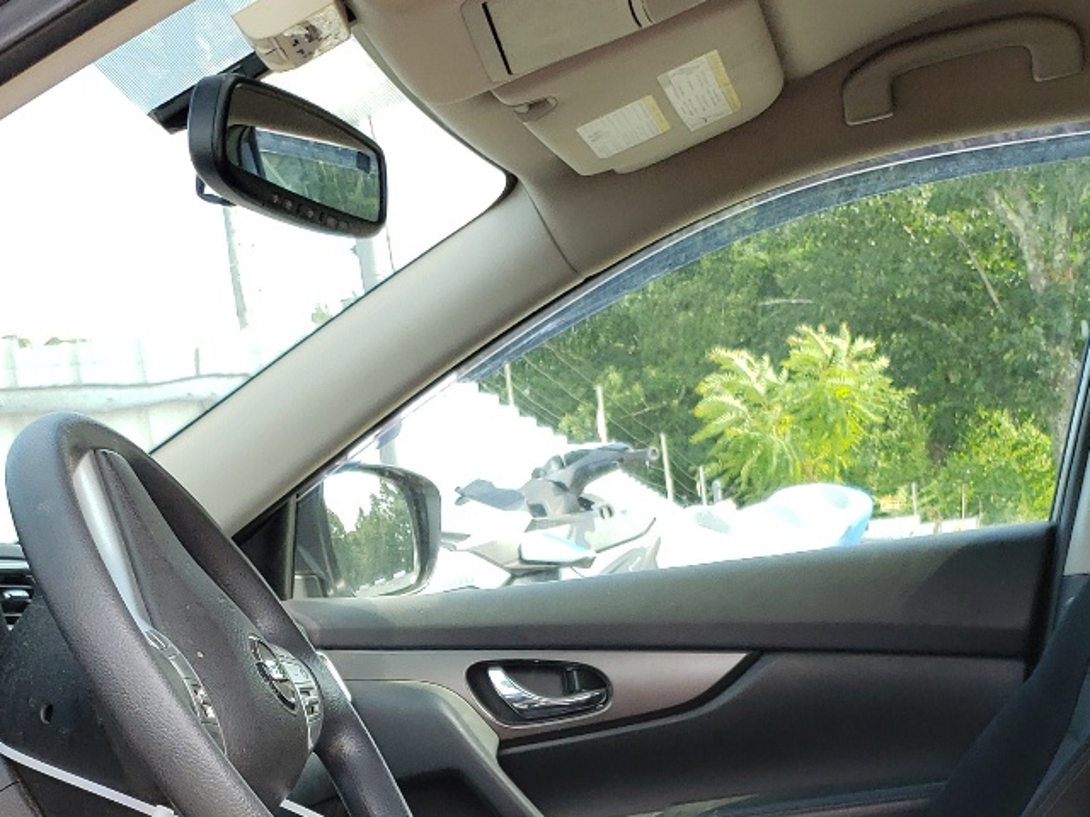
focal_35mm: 65
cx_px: 518
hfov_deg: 29.8
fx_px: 2047
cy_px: 897
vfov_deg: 21.4
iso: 50
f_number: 1.5
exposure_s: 1/294
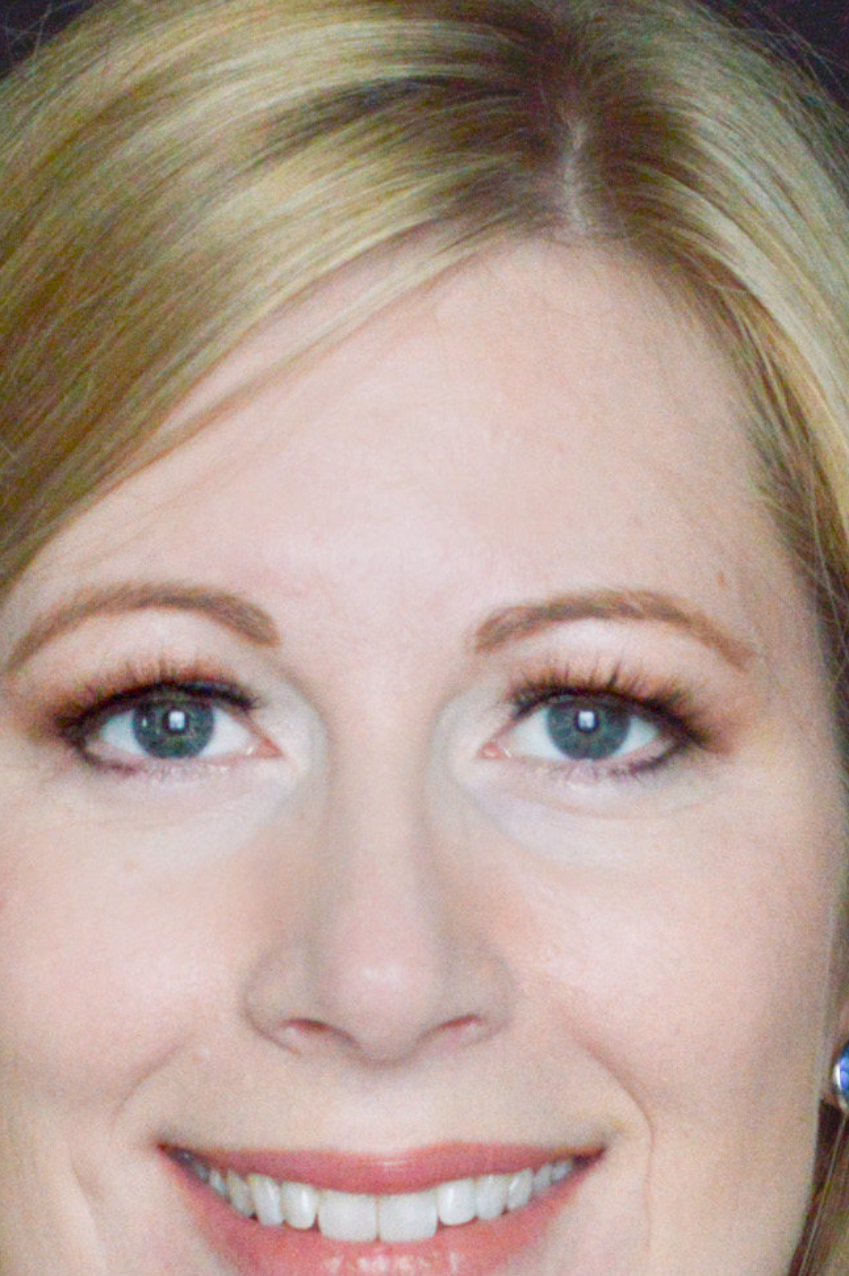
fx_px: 6166
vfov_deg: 11.7
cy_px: 1187
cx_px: 364
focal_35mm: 174
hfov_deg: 7.9
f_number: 5.6
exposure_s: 1/15
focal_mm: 55
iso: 450
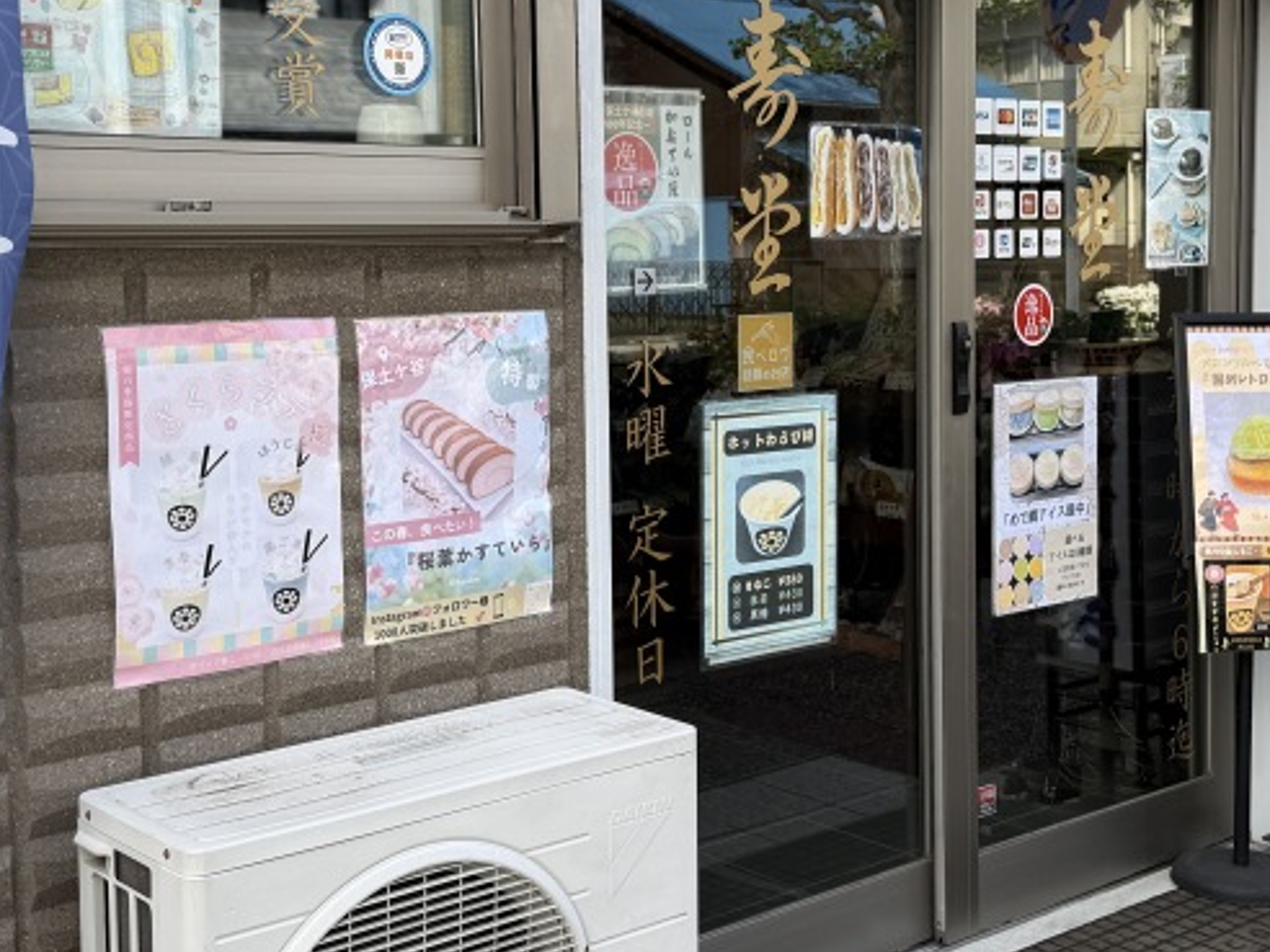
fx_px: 1834
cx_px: 679
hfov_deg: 38.2
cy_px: 395
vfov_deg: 29.1
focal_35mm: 50
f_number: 1.78
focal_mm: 6.76
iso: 80
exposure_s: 1/898
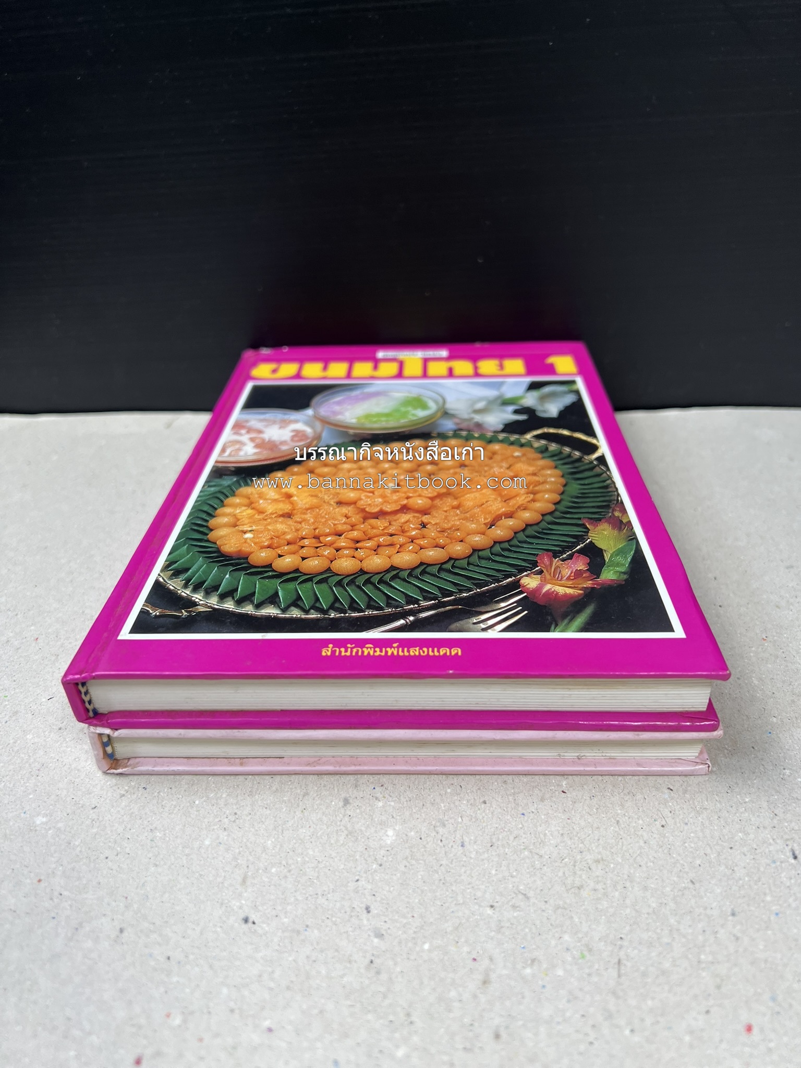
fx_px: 802
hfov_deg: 53.1
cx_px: 400
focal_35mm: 26
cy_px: 534
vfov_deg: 67.3
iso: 50
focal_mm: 5.7
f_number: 1.5
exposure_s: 1/100
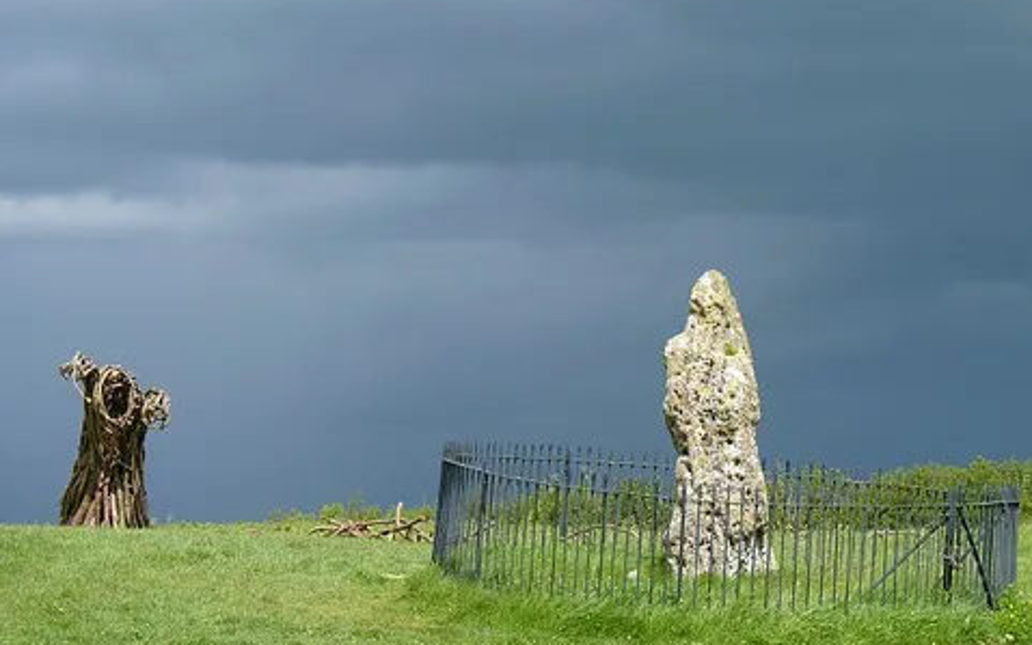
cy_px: 373
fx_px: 4135
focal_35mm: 147
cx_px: 516
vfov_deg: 8.9
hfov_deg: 14.2
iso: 100
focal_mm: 24.5
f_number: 5.6
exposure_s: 1/320
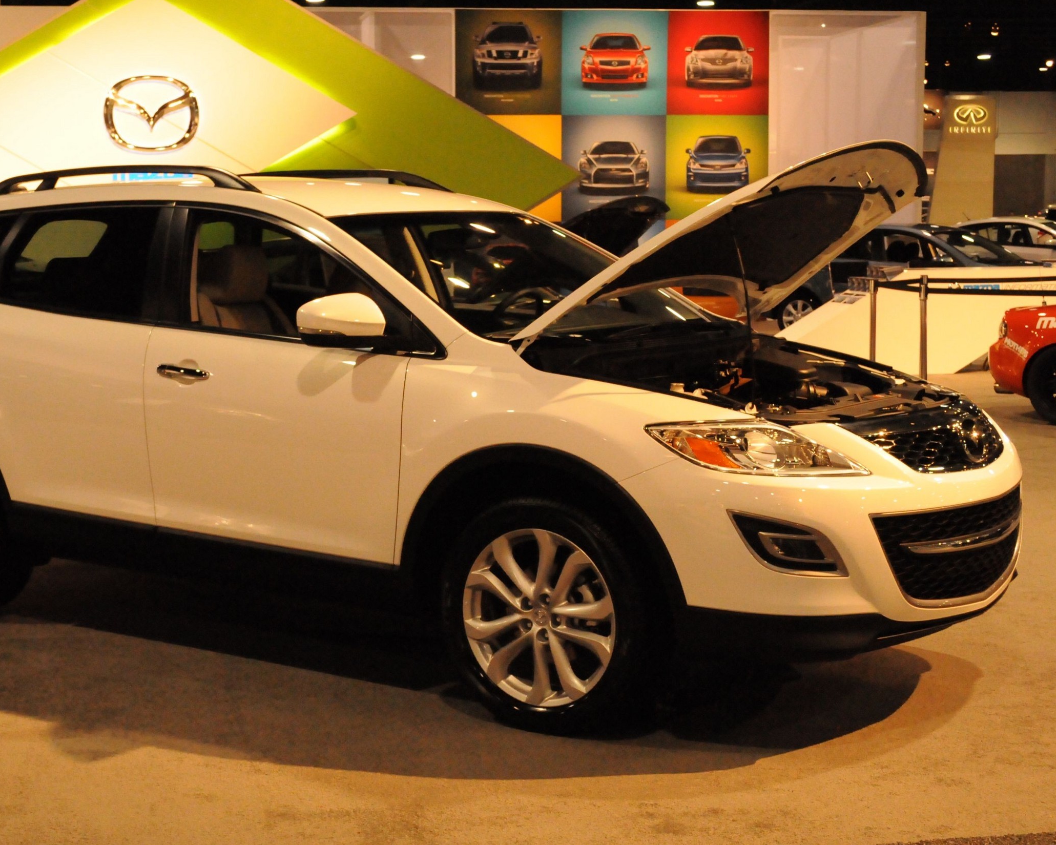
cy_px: 421
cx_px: 418
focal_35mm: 58
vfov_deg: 26.2
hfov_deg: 32.4
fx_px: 1813
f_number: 7.1
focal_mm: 34
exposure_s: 1/160
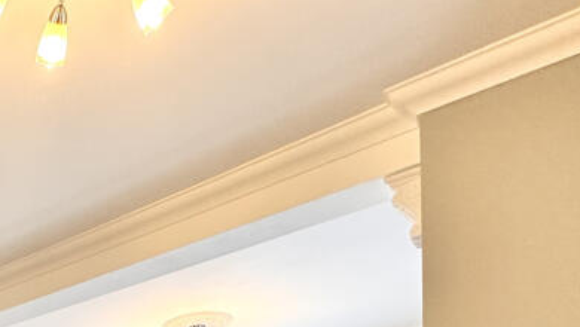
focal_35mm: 40
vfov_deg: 22.1
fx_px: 616
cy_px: 544
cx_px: -59
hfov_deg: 40.6
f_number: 2.2
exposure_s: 1/100
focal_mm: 2.22
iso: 250
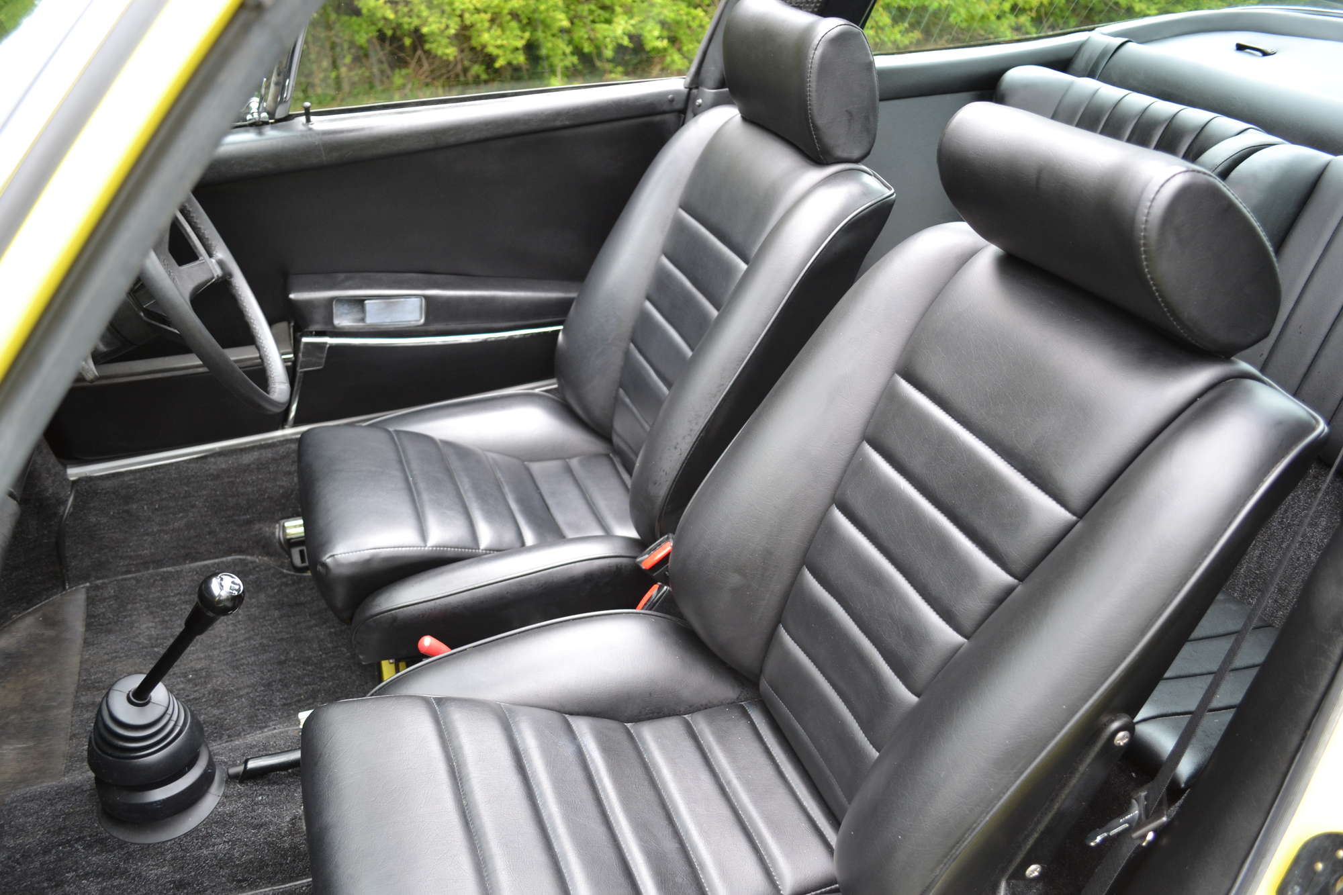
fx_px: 1119
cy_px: 448
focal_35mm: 30
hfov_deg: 61.9
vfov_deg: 43.6
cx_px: 672
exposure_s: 1/60
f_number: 3.8
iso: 450
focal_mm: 20
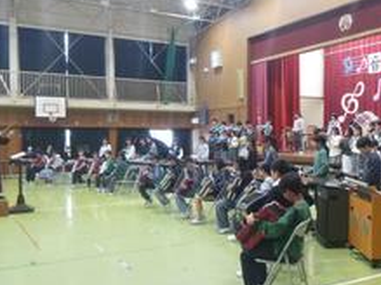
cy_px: 157
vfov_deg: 35.9
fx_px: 440
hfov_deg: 45.9
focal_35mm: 40
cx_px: 263
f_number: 3.9
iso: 400
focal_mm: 4.5
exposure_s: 1/20
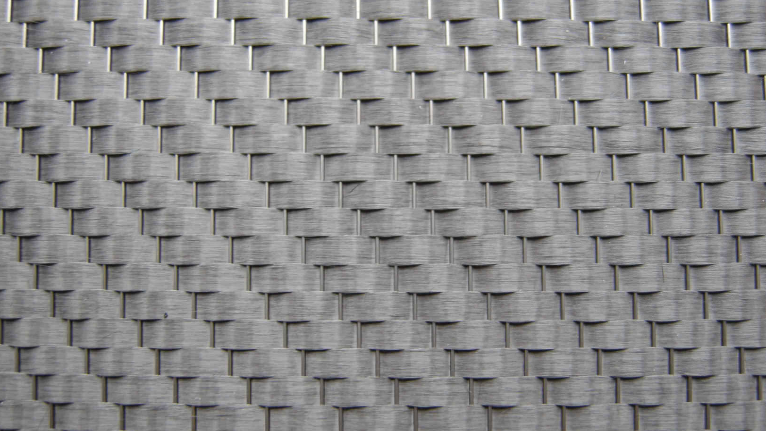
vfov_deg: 25.4
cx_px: 421
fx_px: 955
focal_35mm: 47
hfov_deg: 43.7
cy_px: 239
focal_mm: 7.5
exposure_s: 1/54
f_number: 2.7
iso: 73
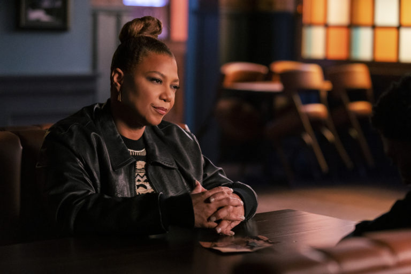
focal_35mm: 95
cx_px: 206
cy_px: 137
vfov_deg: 14.4
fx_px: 1084
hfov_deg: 21.5
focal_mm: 95
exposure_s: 1/200
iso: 5000
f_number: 3.2
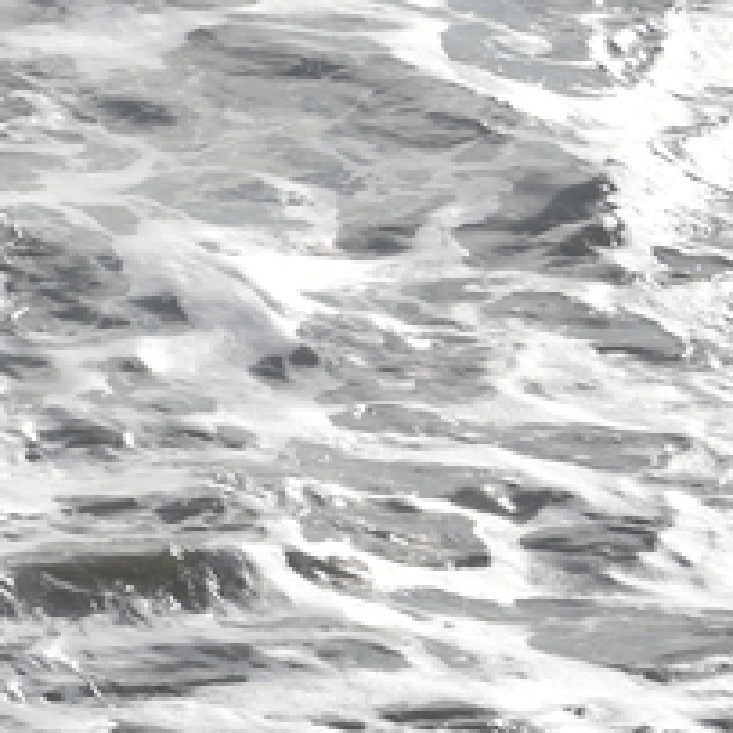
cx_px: -1426
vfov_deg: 4.8
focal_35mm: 364
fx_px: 8720
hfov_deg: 4.6
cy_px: 144
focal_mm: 68
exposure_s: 1/400
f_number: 10
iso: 100
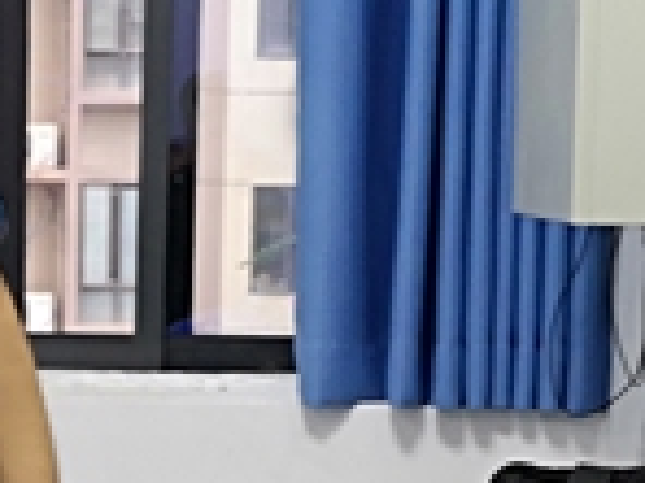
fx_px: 2385
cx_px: -35
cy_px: 446
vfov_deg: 11.5
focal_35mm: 128
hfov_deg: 15.1
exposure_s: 1/33.3
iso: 320
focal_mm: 3.95
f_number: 1.8
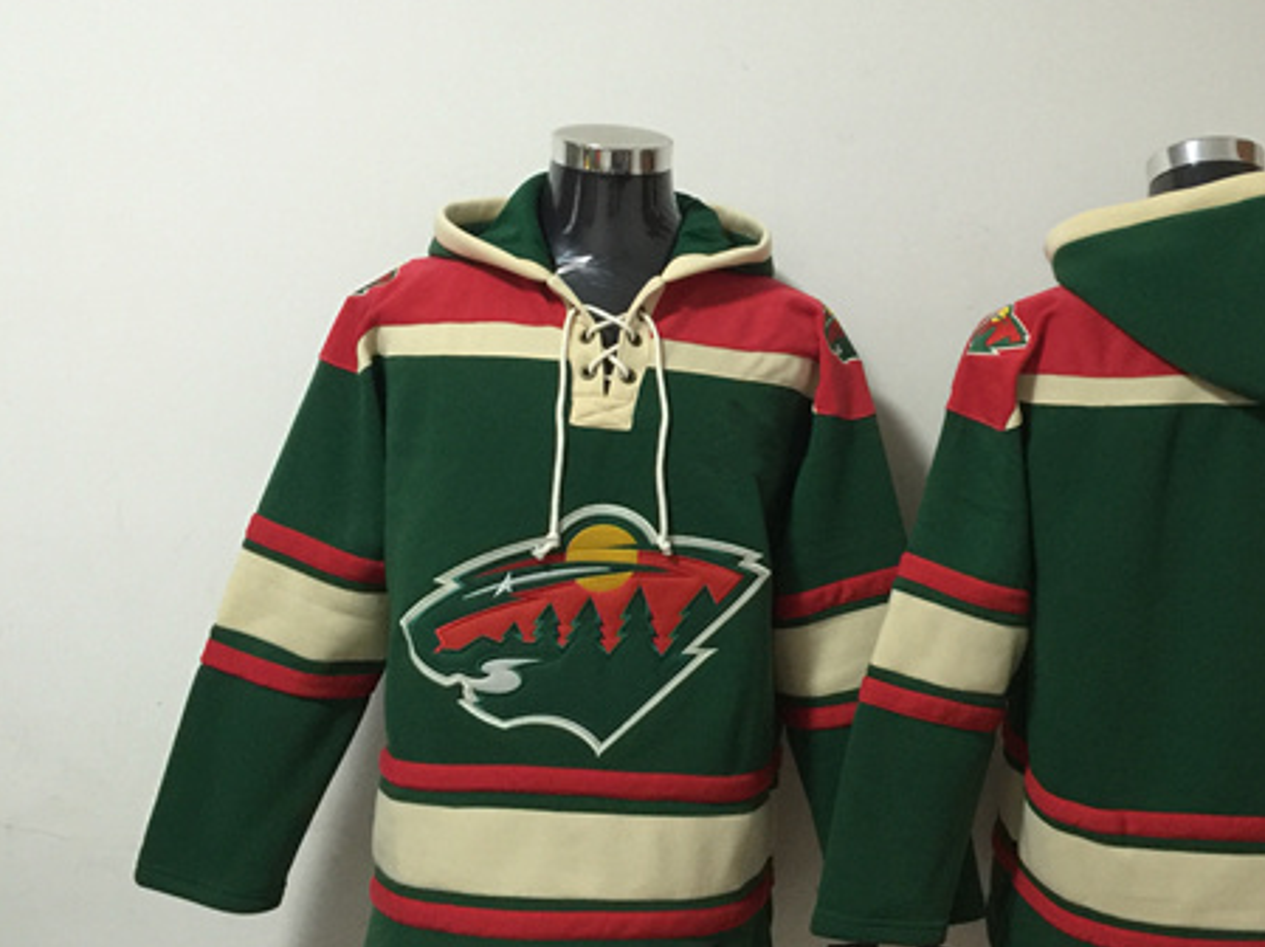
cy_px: 419
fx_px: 1534
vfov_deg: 34.3
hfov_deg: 43.9
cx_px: 890
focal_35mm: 42
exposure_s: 1/10
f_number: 2.2
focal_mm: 4.15
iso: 125
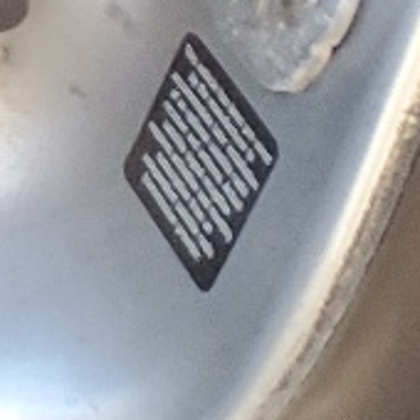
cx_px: -1544
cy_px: -1035
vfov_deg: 6.9
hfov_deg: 6.0
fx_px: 2965
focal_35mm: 216
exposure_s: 1/100
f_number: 1.5
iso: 63
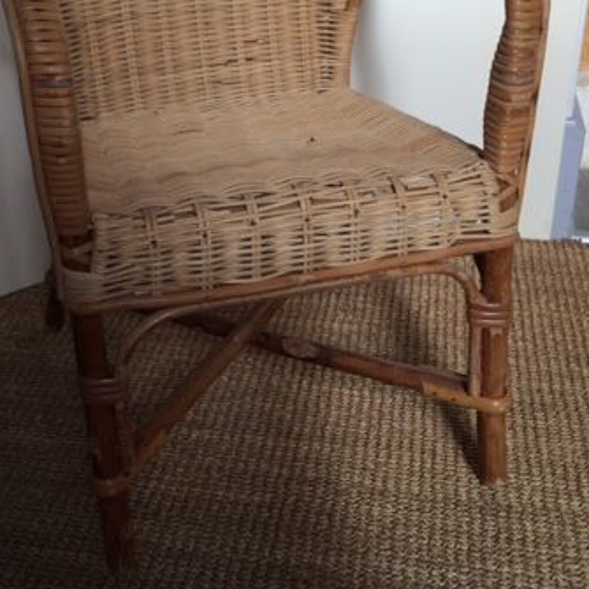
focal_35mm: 49
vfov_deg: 34.2
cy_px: 179
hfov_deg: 34.6
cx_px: 239
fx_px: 943
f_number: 2.2
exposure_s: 1/147
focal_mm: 4.15
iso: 32
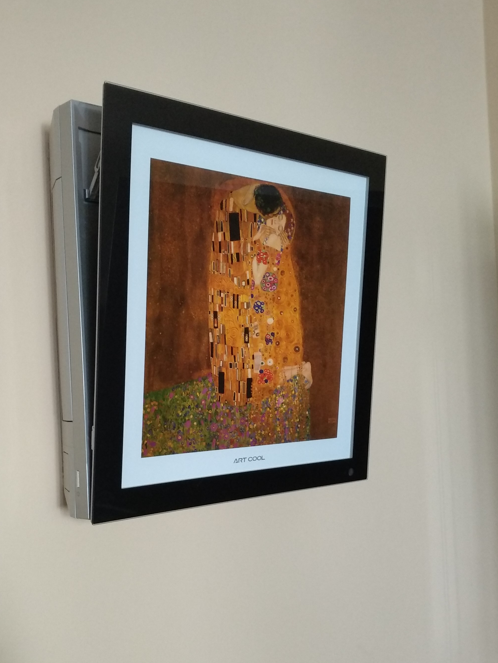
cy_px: 386
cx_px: 220
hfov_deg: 42.9
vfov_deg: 55.1
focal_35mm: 33
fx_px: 633
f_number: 2.2
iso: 640
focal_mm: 3.81
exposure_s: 1/25
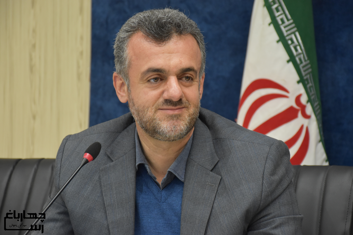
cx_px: 176
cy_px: 118
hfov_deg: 15.2
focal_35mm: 135
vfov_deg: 10.2
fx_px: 1324
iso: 1600
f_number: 5.3
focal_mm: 90
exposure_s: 1/60
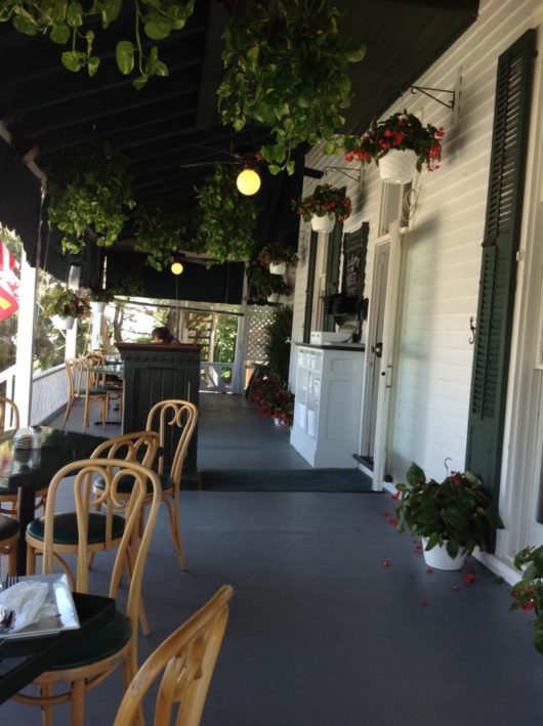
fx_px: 734
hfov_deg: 40.6
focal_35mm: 35
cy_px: 363
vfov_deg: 52.7
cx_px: 272
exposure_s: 1/120
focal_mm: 4.28
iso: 50
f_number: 2.4
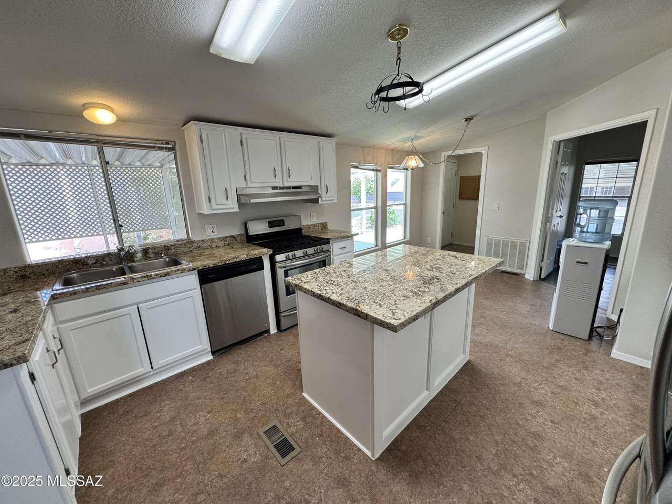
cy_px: 252
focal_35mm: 14
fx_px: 272
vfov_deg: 85.7
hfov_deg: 102.1
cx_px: 336
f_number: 2.2
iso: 200
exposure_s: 1/120
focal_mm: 2.22
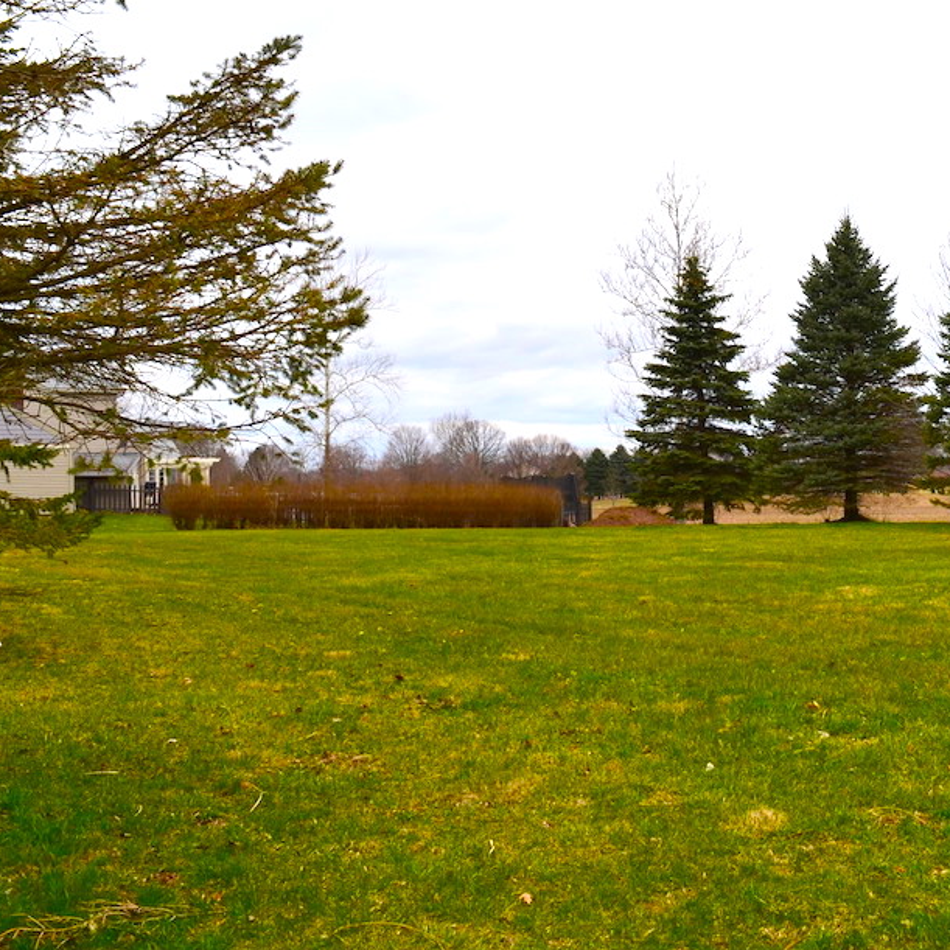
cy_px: 480
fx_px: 1490
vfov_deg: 35.4
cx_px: 823
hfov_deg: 33.8
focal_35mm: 48
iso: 200
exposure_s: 1/320
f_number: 10
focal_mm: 18
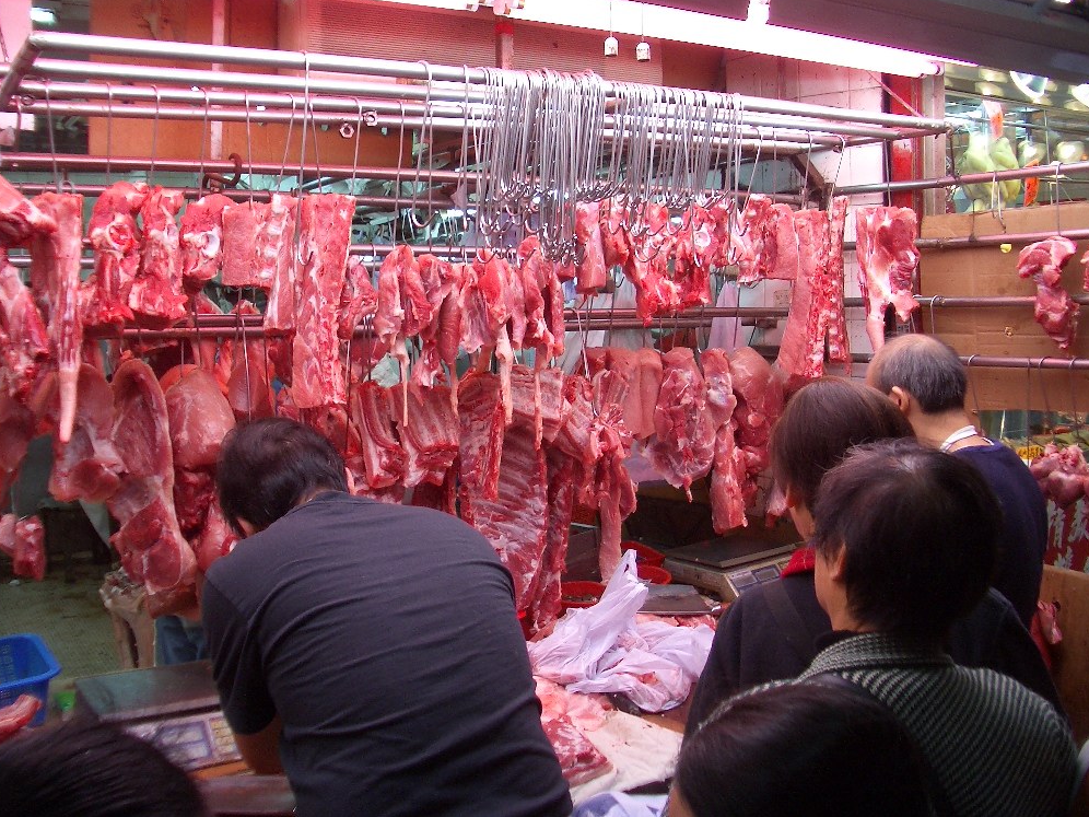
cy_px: 399
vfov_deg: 39.7
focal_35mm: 36
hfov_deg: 51.4
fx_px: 1133
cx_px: 543
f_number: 2.6
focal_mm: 5.8
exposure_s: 1/80
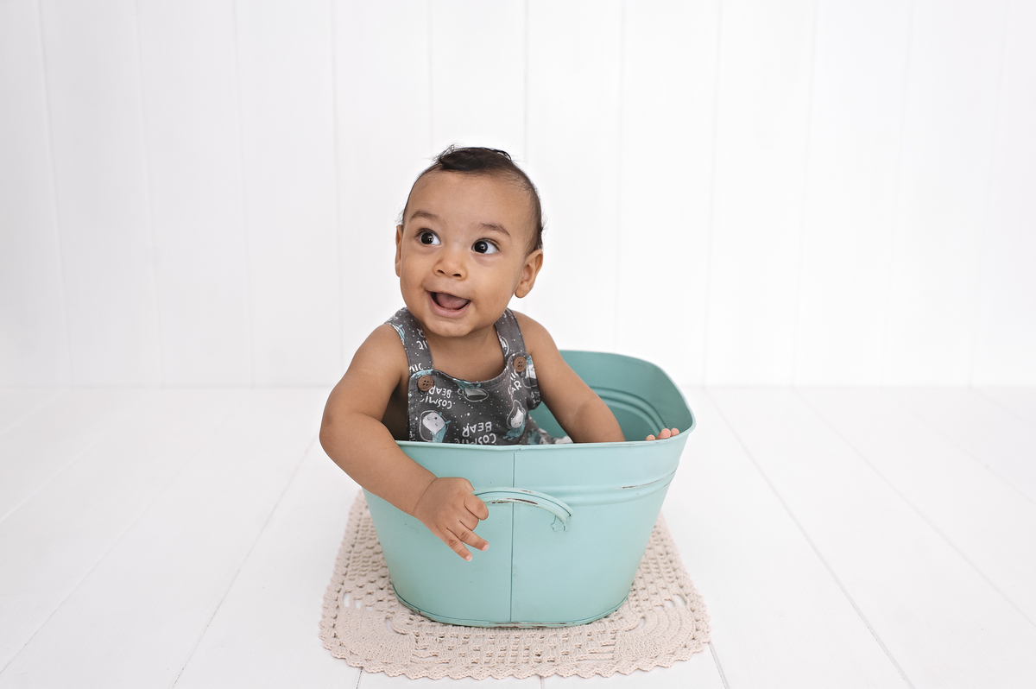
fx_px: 1006
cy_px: 344
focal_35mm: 35
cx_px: 518
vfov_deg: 37.8
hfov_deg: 54.5
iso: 640
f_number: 4
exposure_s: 1/200
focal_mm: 35
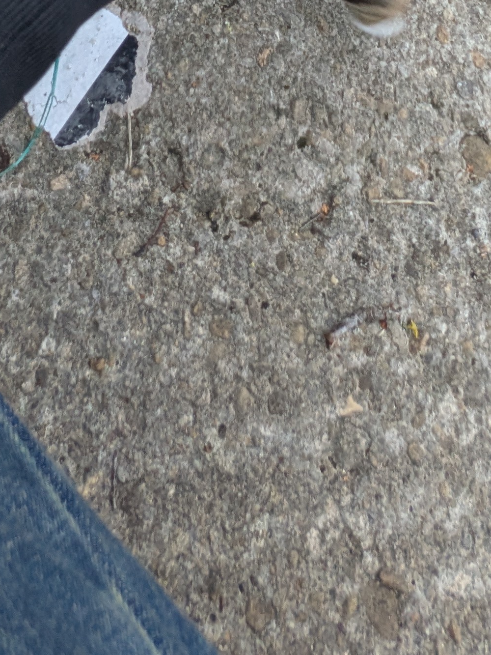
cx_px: 345
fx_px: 794
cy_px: -289
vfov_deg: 29.9
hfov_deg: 33.9
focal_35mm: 42
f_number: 2.2
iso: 50
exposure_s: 1/103
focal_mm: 1.83
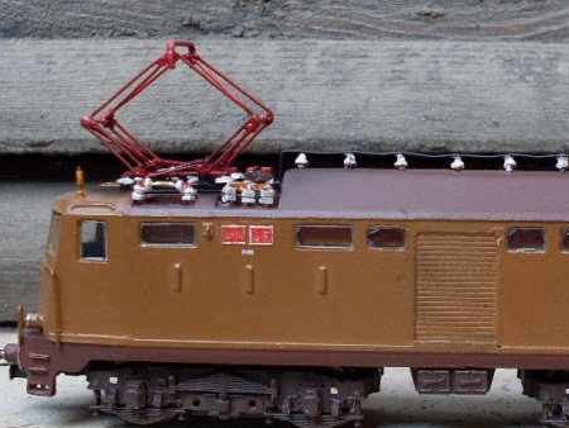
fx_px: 1151
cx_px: 422
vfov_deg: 21.0
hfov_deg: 27.4
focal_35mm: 70
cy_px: 210
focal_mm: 6.3
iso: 100
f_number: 2.8
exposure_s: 1/90
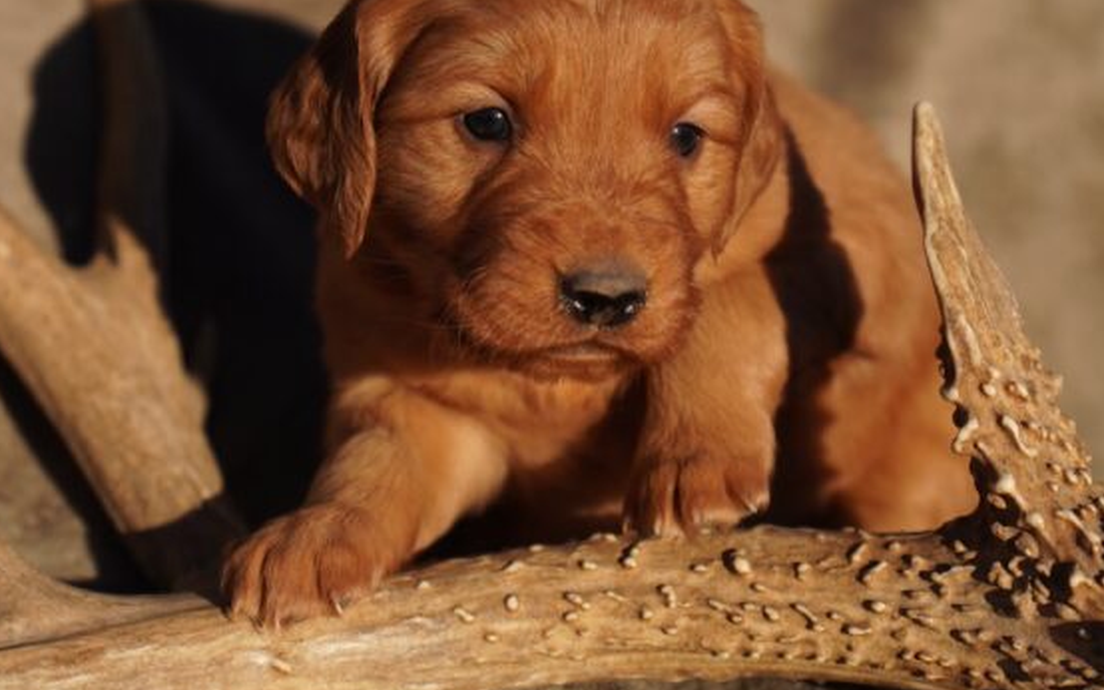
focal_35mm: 123
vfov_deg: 10.6
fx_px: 3700
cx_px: 486
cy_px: 235
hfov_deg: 17.0
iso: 125
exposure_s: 1/4000
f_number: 2.8
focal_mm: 58
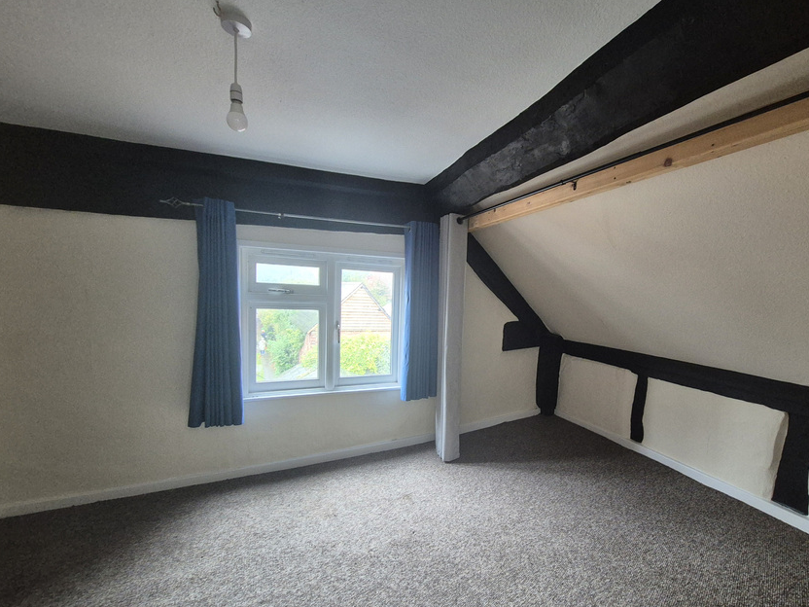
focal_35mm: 15
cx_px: 462
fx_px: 351
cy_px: 322
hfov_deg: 97.5
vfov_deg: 81.7
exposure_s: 1/50
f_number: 2.2
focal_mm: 2.2
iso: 800
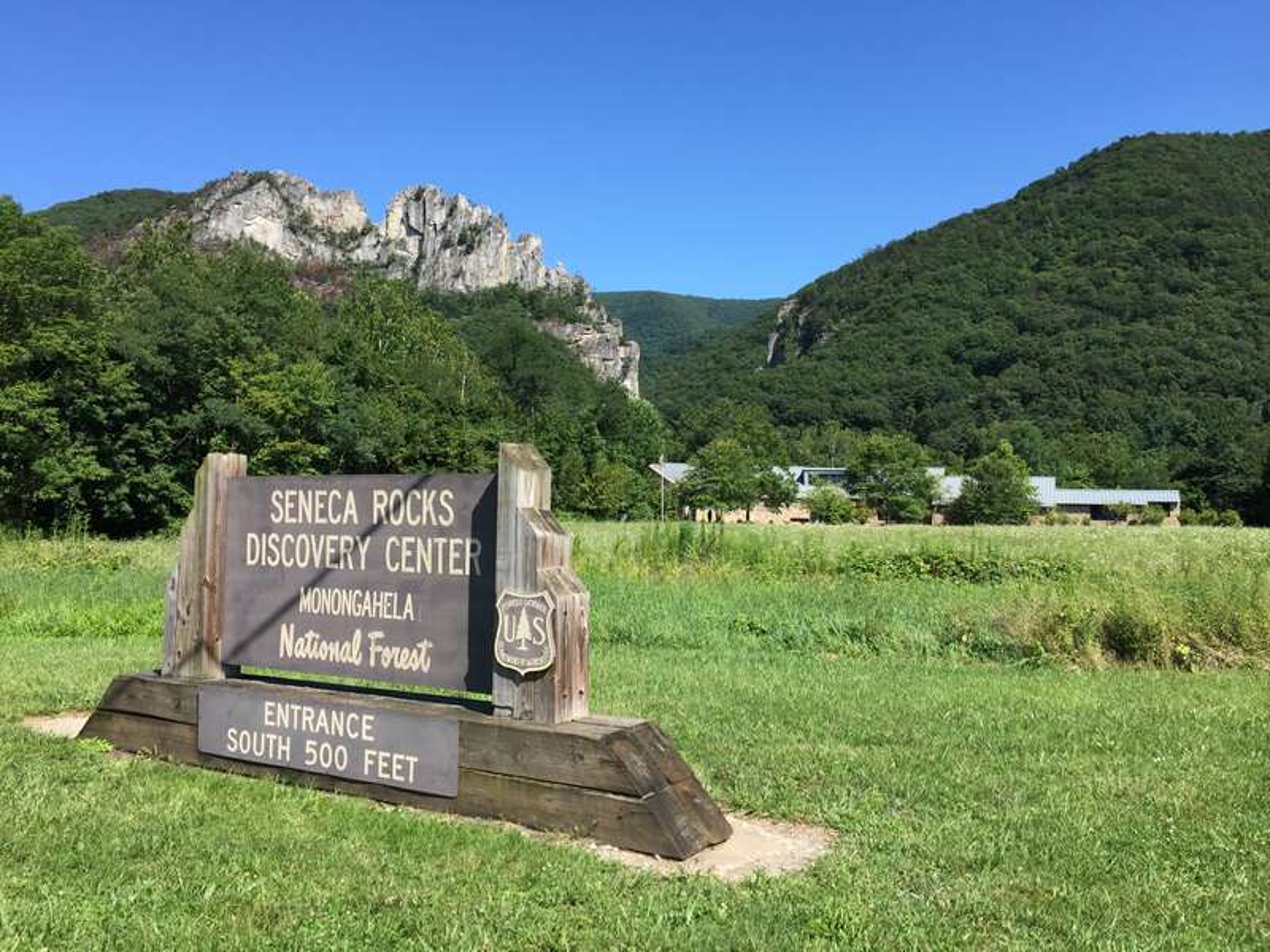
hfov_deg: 61.7
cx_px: 635
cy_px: 476
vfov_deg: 48.2
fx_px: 1064
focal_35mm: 29
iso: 32
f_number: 2.2
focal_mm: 4.15
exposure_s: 1/1199
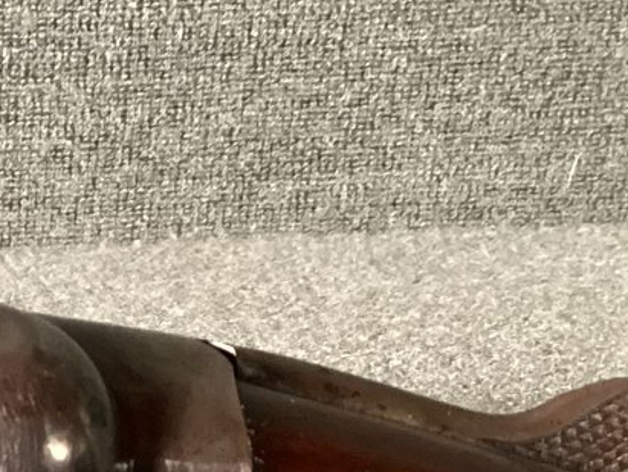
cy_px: 815
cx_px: -364
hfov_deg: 15.6
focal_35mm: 114
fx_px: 2070
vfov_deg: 12.1
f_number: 2.4
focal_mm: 3.3
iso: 400
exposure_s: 1/30
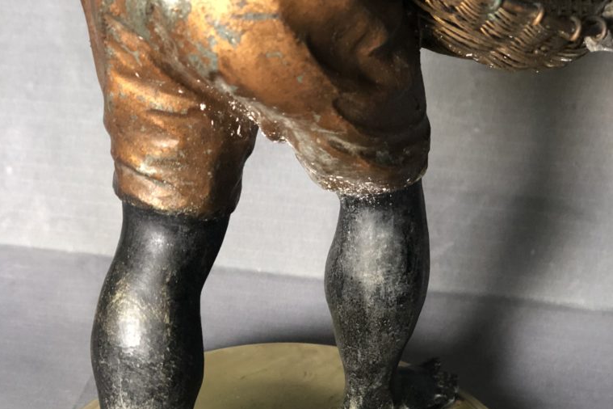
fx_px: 1243
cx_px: 304
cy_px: 310
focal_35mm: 73
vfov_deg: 18.5
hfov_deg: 27.7
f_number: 2.4
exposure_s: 1/10
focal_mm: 6
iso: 160
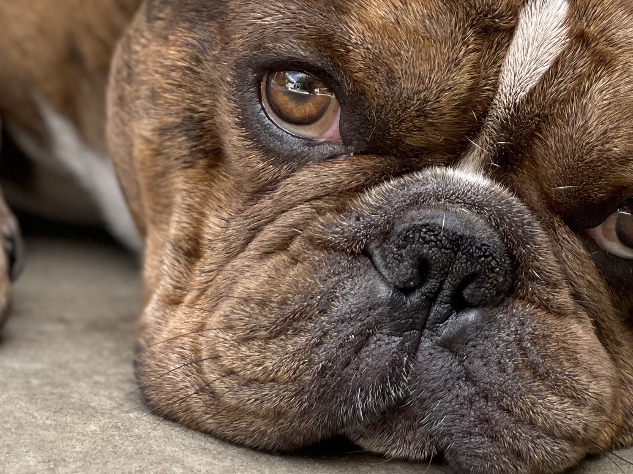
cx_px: 315
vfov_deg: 10.5
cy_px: 64
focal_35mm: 140
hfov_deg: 14.1
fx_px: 2560
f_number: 2
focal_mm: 6
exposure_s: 1/122
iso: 32
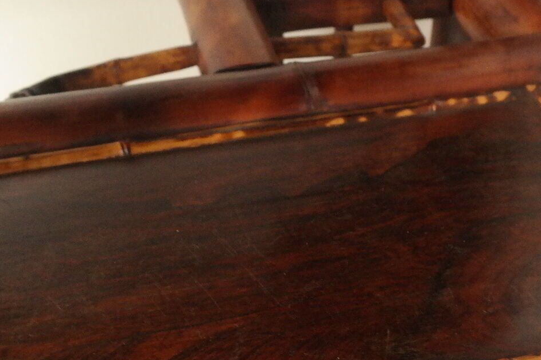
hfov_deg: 36.2
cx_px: 302
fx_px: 826
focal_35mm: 55
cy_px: 300
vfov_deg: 24.1
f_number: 5.6
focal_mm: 20
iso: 3200
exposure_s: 1/50
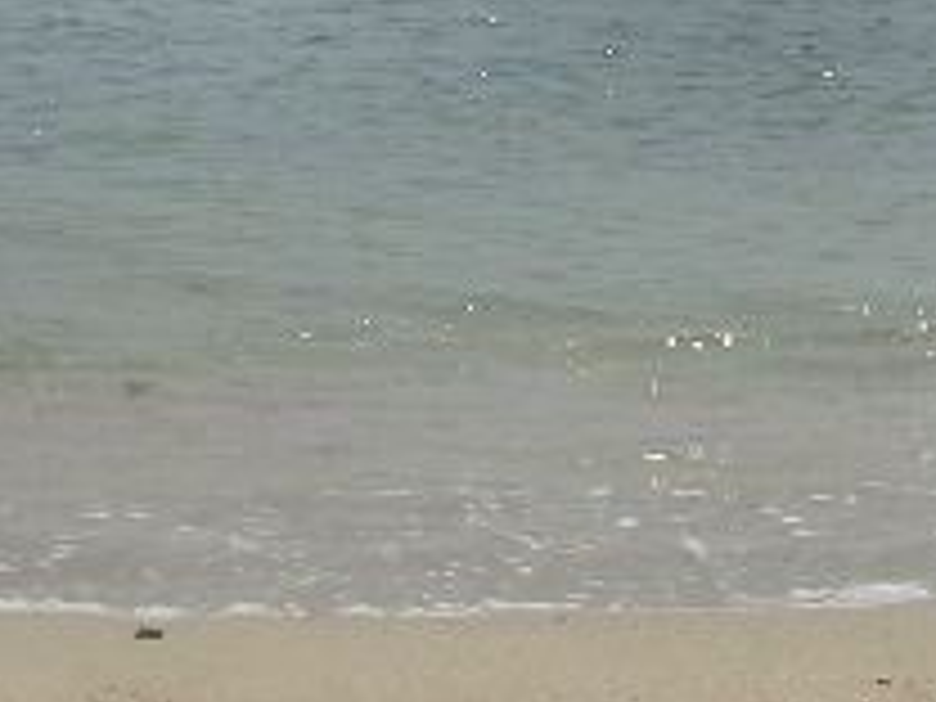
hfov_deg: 16.8
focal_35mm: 117
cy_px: -153
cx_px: 495
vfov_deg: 12.4
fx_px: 3164
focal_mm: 5.8
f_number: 5.6
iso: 50
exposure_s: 1/813
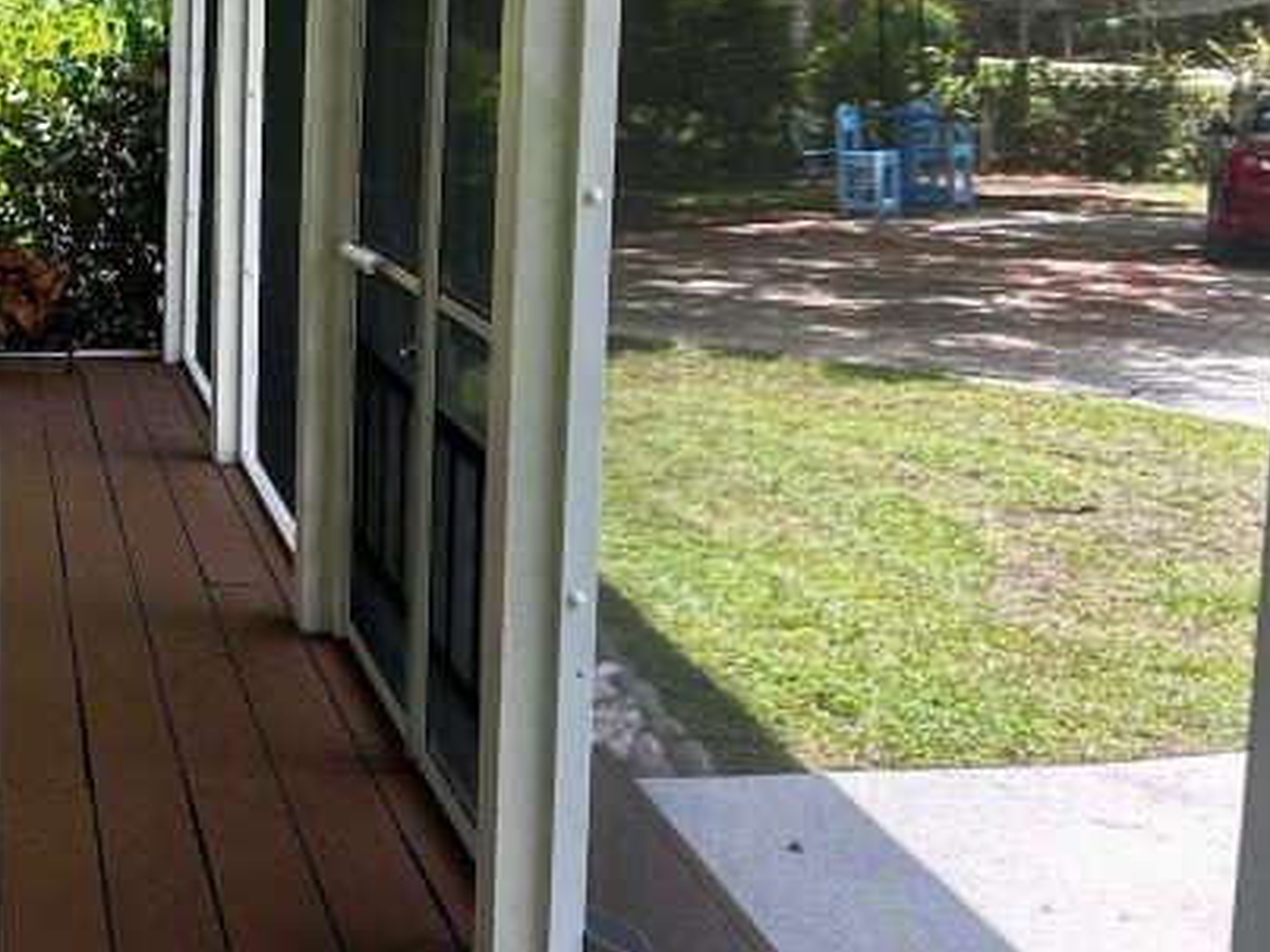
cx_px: -180
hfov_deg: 28.4
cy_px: 299
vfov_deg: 23.9
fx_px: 2237
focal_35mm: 61
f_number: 1.78
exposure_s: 1/412
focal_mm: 6.86
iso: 80
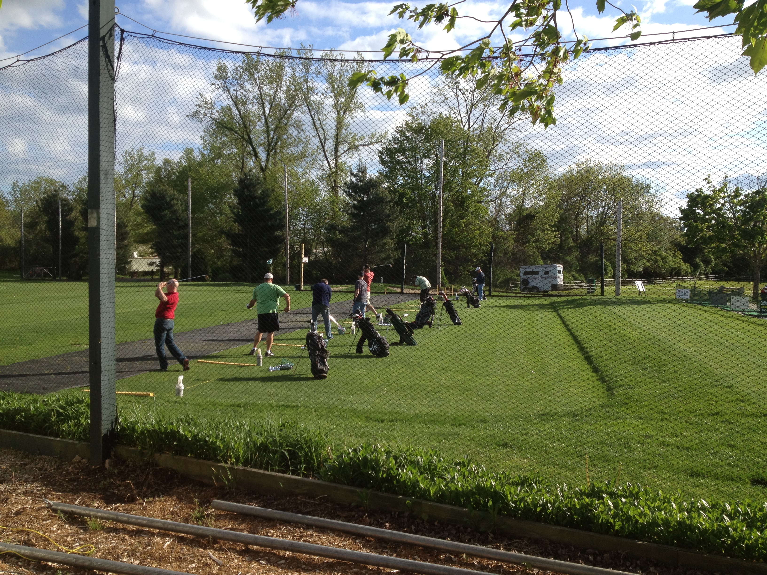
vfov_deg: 40.7
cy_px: 288
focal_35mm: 35
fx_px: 776
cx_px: 384
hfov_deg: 52.6
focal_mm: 4.28
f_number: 2.4
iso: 64
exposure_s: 1/1082
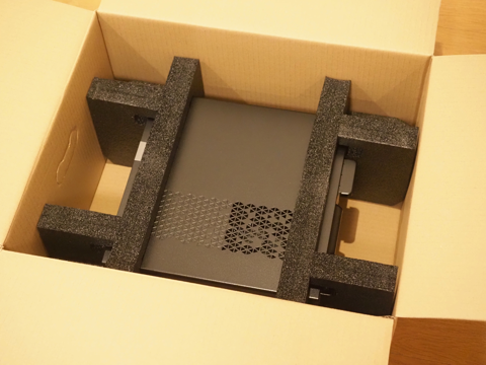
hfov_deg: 31.2
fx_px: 870
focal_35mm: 62
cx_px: 243
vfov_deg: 23.7
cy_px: 182
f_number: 4
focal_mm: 31
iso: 6400
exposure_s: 1/50
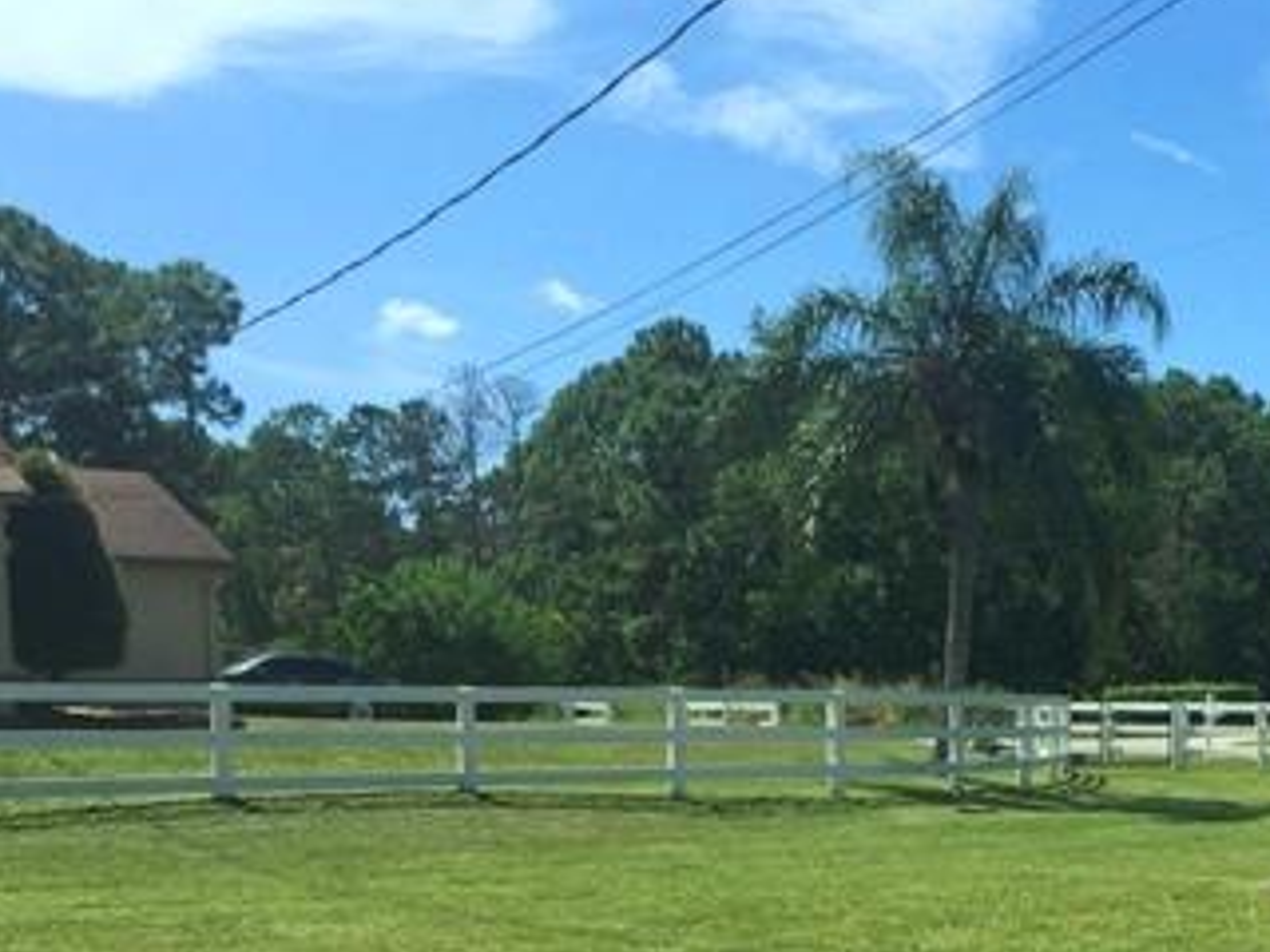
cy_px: 928
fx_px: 2128
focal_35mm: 58
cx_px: 1131
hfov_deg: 31.7
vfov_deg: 24.2
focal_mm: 4.15
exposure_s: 1/2198
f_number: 2.2
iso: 32
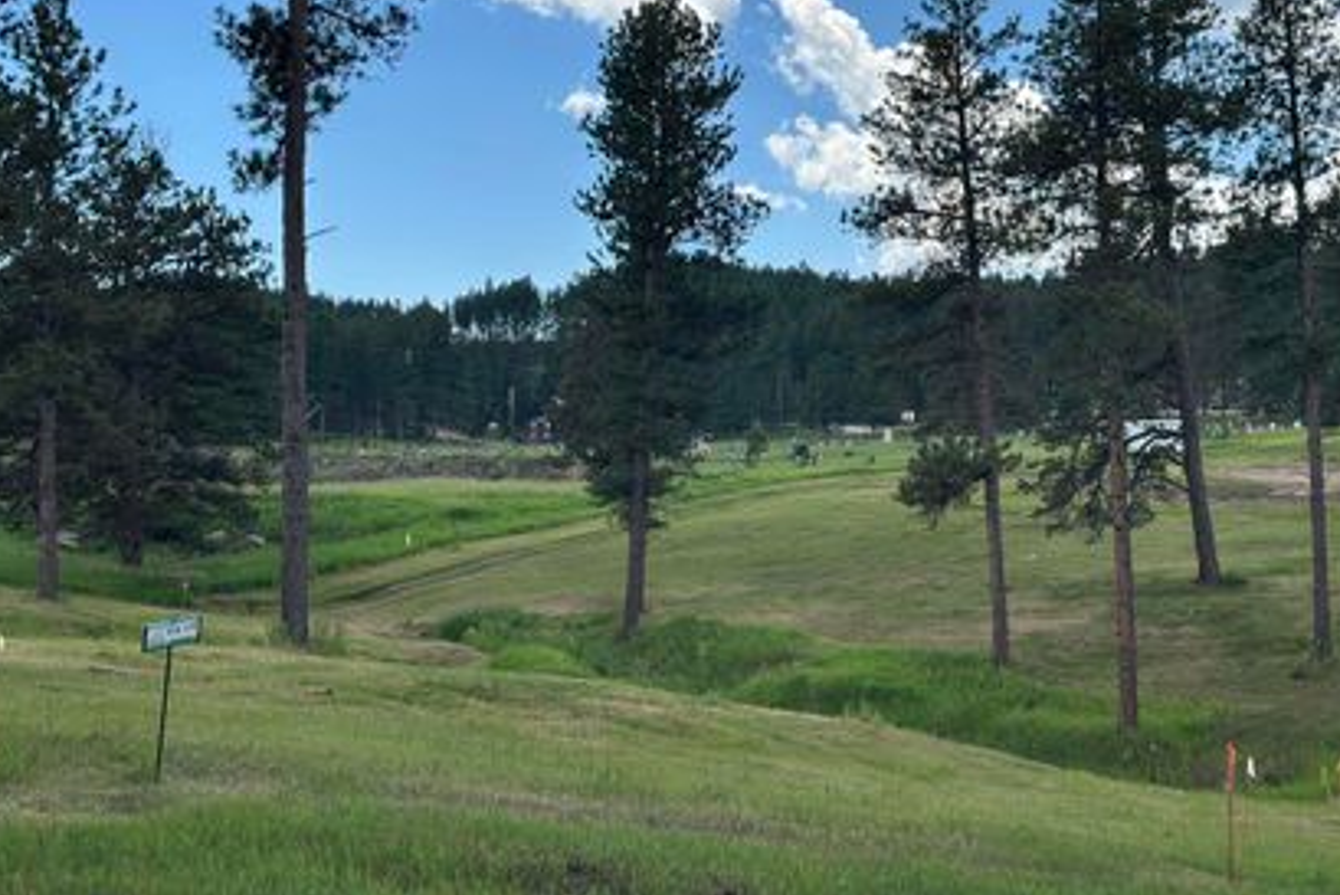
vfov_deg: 22.2
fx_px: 2271
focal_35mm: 61
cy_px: 359
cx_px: 803
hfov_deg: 32.8
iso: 80
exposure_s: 1/3155
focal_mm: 6.86
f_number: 1.78
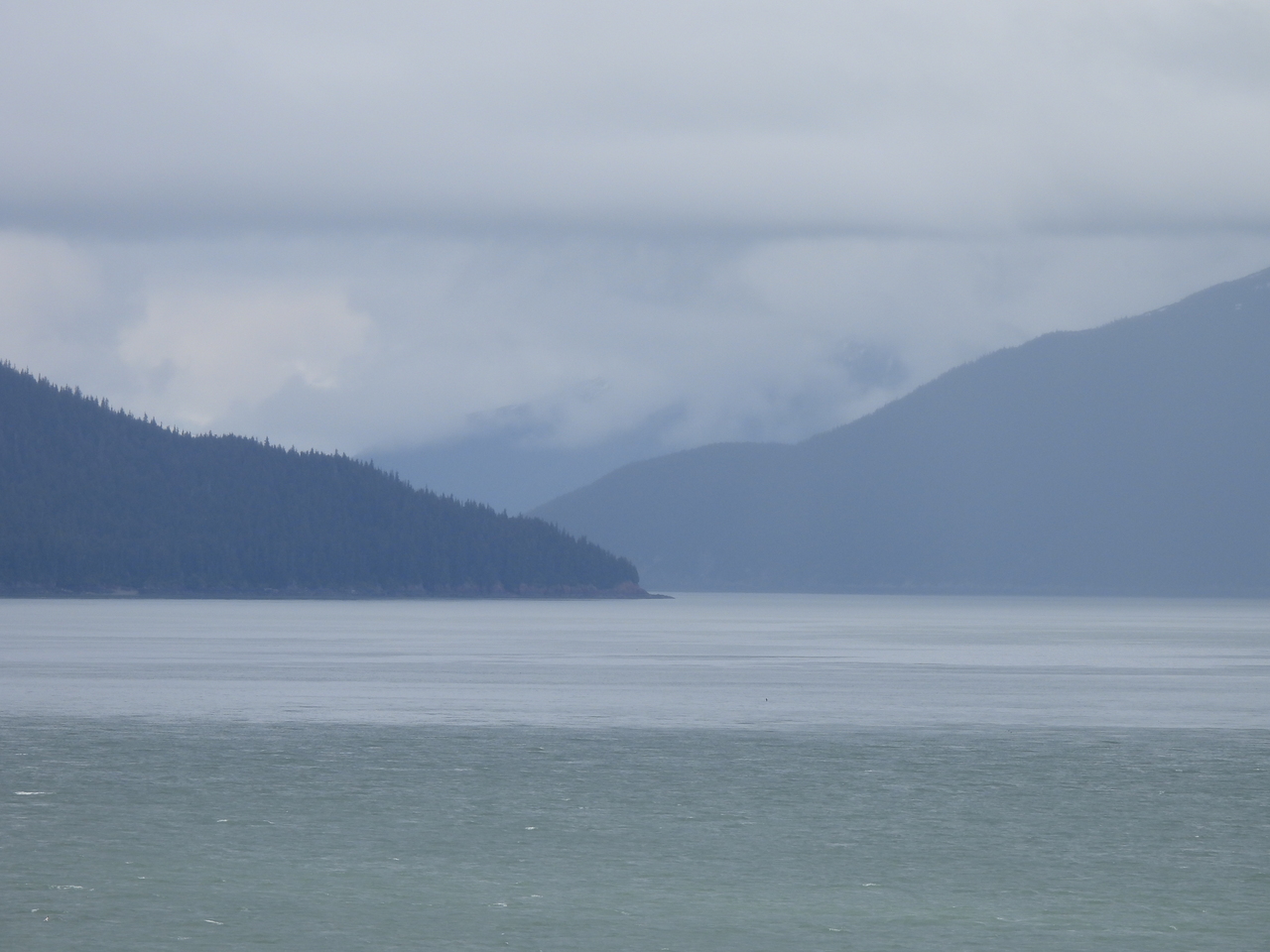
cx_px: 635
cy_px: 476
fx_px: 9539
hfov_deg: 7.6
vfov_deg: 5.7
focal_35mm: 260
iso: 100
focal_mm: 46.4
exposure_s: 1/1000
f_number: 4.5
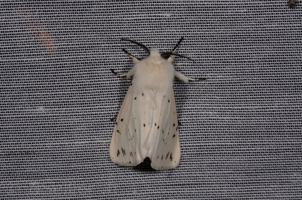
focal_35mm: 128
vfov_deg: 10.7
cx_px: 151
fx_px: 1067
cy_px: 100
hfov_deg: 16.1
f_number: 32
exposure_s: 1/60
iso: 100
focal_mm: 85
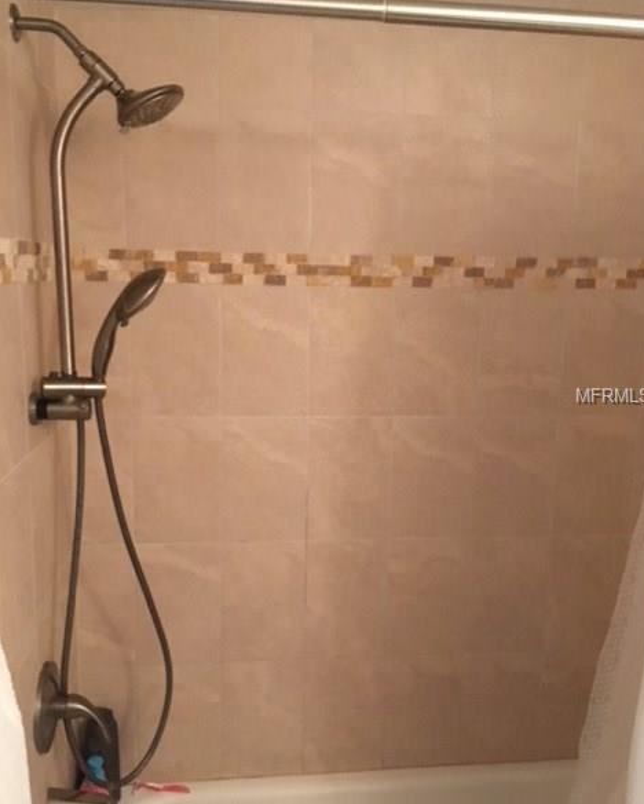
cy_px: 396
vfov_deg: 57.1
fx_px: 738
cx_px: 329
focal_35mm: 31
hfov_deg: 47.2
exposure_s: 1/15
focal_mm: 4.15
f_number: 2.2
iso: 400
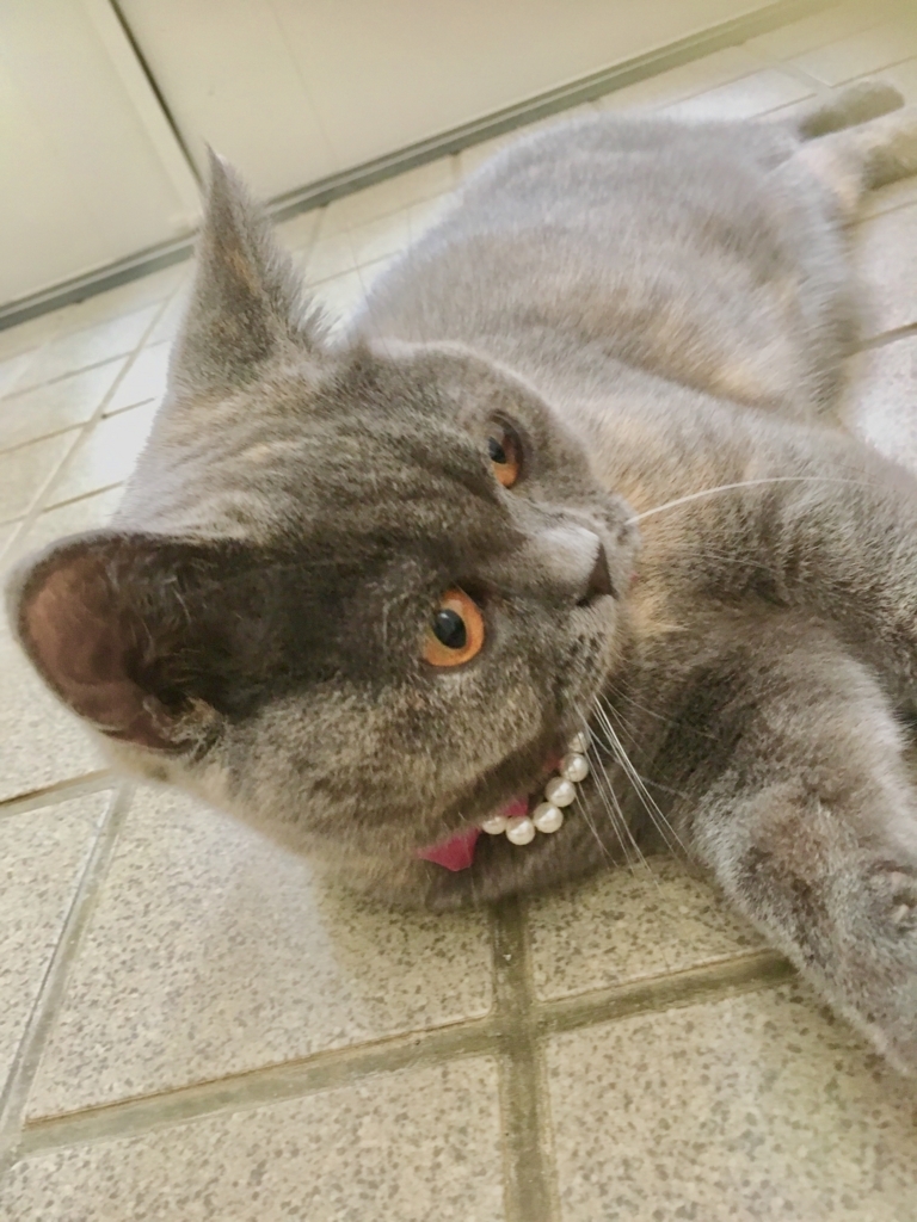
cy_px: 611
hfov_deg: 48.2
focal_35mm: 29
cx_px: 458
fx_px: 1024
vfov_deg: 61.7
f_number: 2.2
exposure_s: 1/17
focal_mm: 4.15
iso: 200
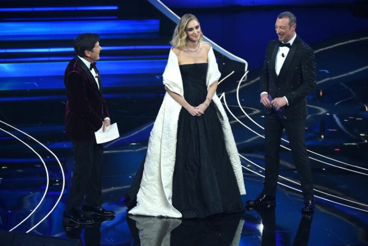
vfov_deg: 6.8
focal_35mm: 202
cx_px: 184
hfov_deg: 10.2
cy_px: 123
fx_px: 2065
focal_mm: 200
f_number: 4
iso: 5000
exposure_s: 1/320
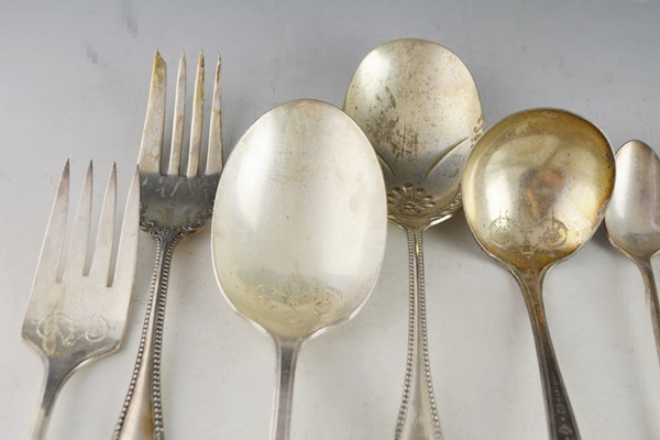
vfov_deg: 26.5
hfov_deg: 38.9
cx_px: 330
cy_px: 220
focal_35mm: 51
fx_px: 935
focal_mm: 34
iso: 200
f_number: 5.6
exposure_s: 1/125
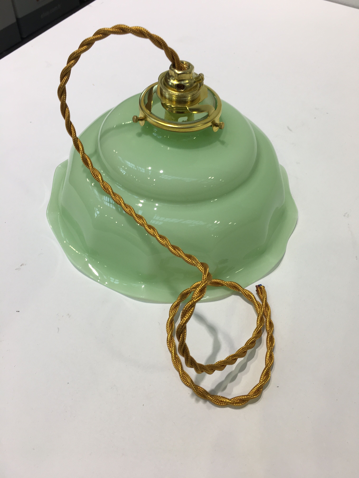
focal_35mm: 29
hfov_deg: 48.2
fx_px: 401
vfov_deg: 61.7
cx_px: 180
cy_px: 239
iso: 32
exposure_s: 1/50
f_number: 2.2
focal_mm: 4.15
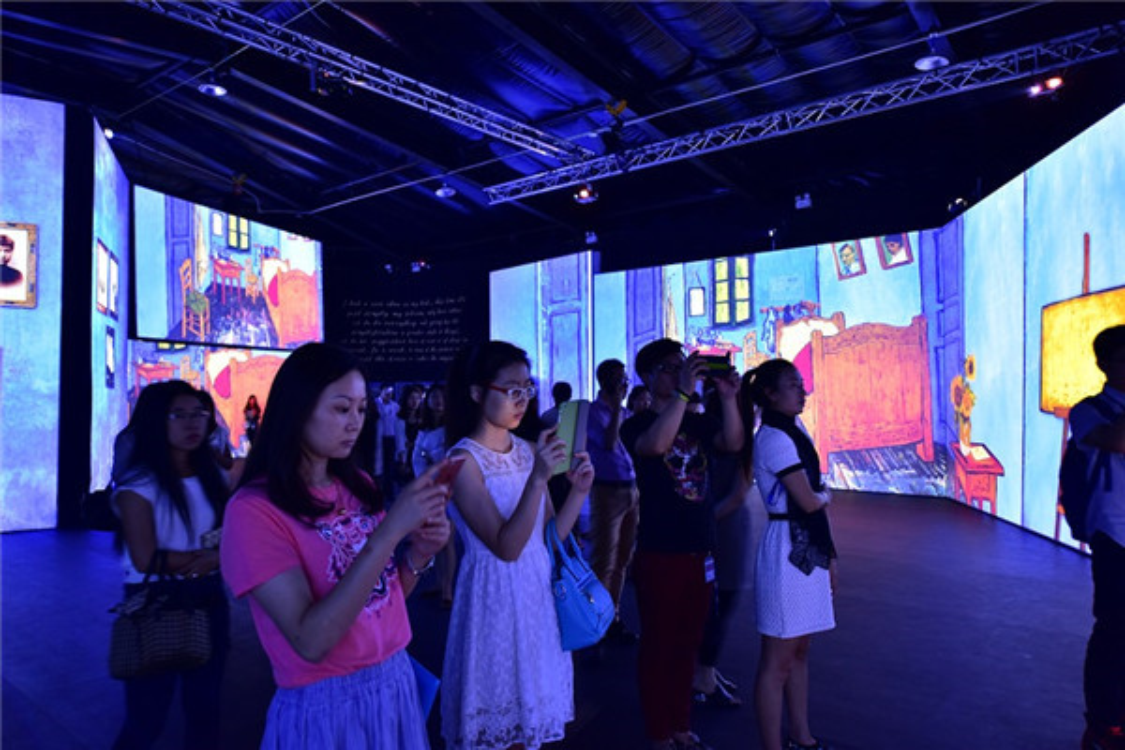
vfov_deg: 53.1
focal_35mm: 24
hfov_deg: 73.7
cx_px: 562
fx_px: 750
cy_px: 375
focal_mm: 24
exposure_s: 1/2.5
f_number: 2.8
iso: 800
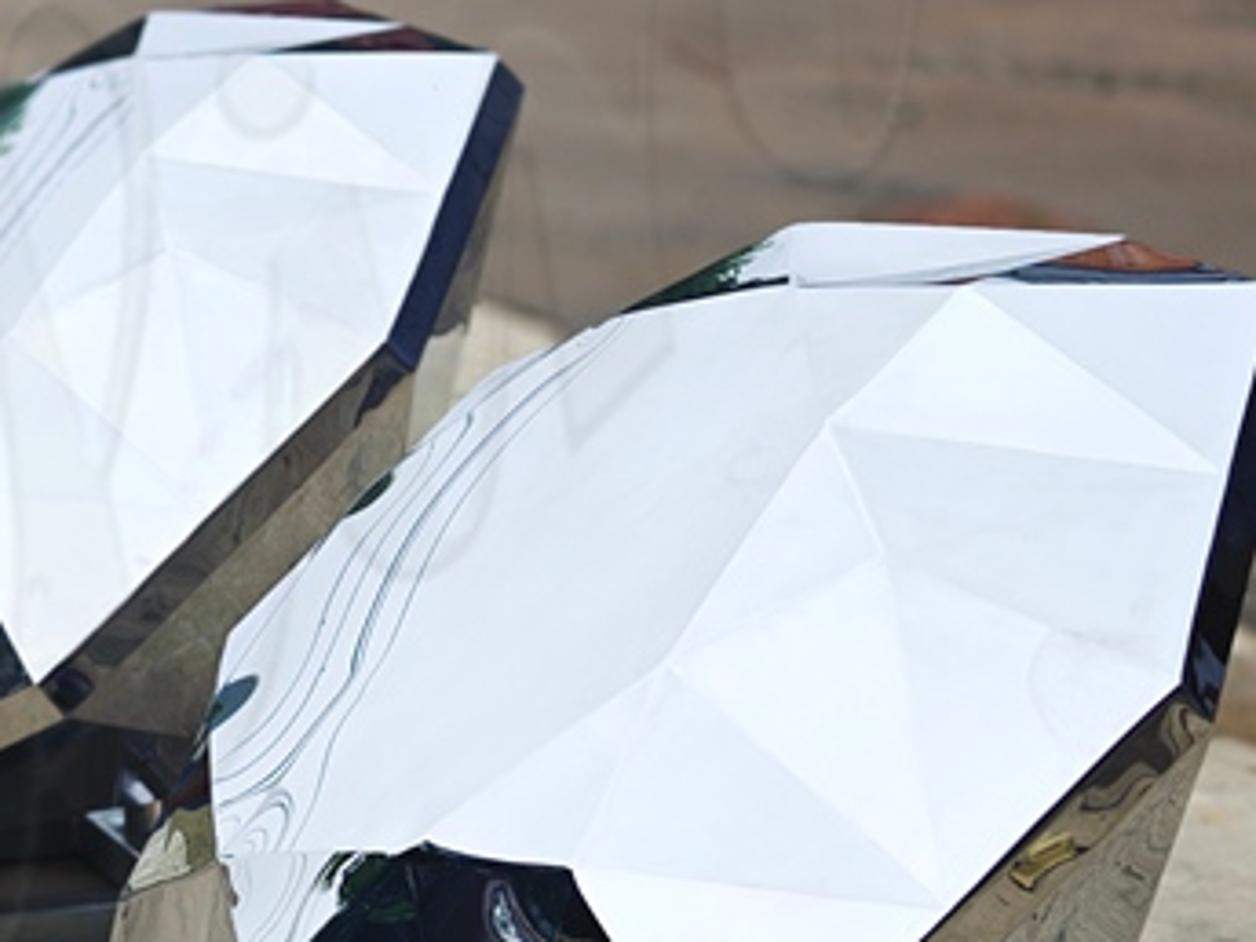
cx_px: 73
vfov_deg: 9.1
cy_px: 606
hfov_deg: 12.0
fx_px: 5914
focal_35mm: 163
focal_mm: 16.53
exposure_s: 1/367
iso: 80
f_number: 1.8
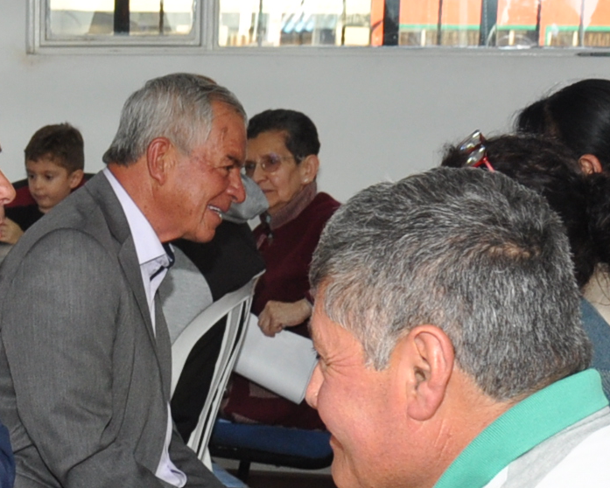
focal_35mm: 136
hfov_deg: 13.5
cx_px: -215
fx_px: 2459
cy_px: 711
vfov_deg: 11.0
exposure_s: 1/60
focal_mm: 21
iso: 500
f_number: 5
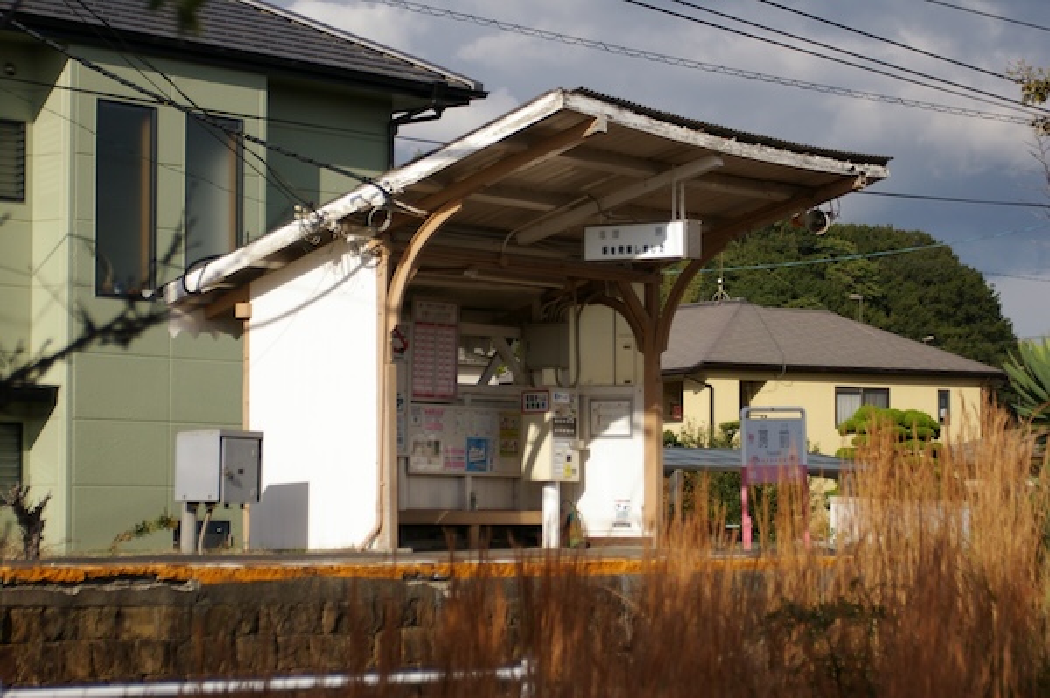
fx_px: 3060
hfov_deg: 19.5
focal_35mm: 105
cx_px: 525
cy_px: 349
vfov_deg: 13.0
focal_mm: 70
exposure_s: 1/3000
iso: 400
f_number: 5.6
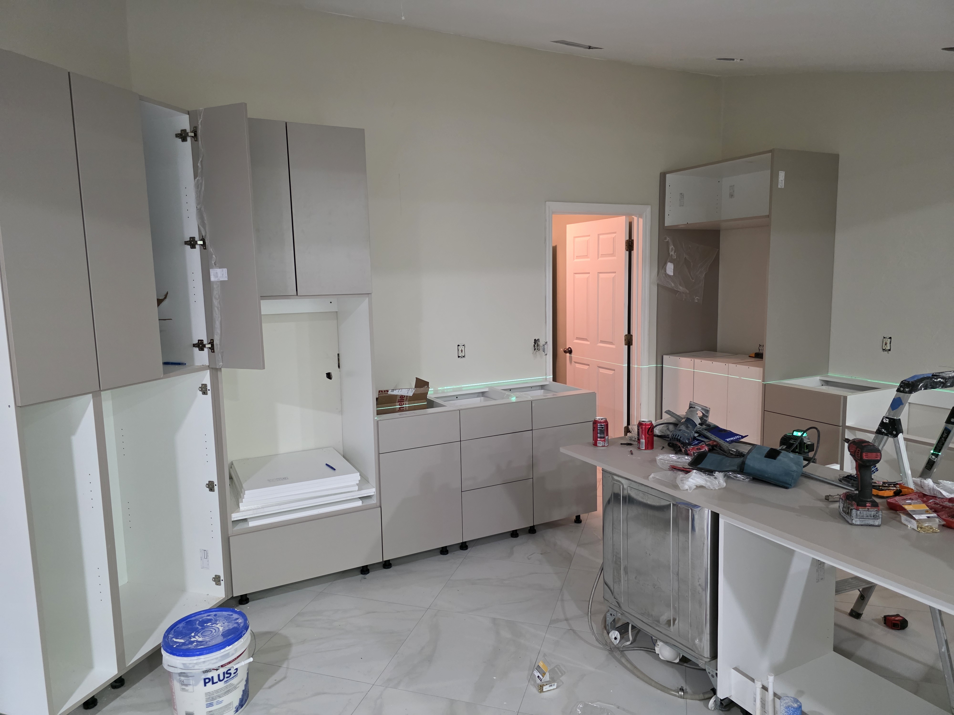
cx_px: 477
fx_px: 634
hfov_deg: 73.9
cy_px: 358
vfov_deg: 58.9
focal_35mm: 23
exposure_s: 1/120
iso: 1000
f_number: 1.7
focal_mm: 6.3
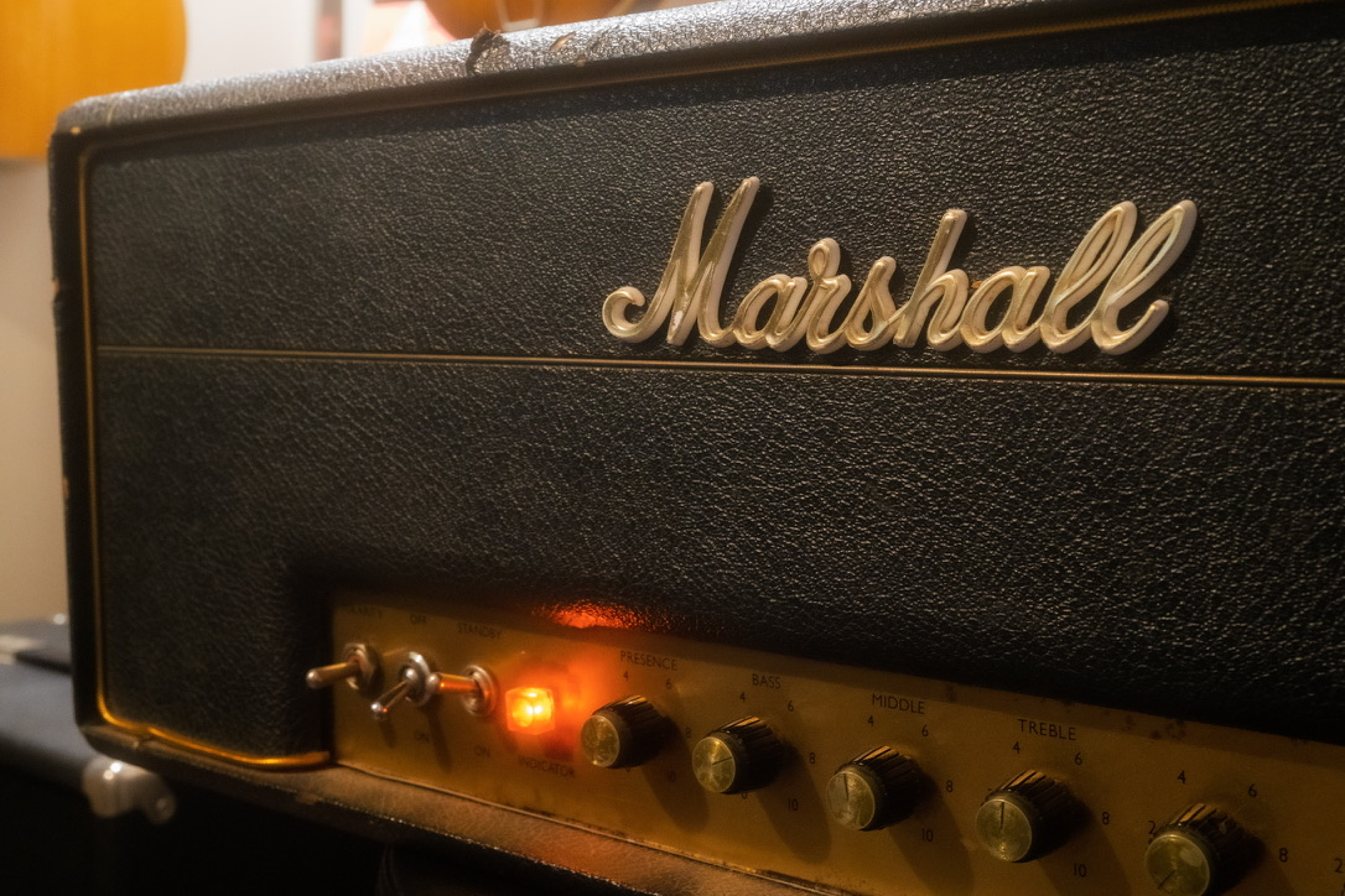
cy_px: 448
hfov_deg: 48.5
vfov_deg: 33.4
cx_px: 672
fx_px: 1494
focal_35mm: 40
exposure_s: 1/8
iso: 12800
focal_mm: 40
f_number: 13
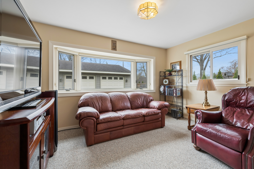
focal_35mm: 16
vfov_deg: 73.7
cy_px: 84
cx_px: 127
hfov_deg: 96.7
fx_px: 113
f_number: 8
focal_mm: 16
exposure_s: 1/125
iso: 400
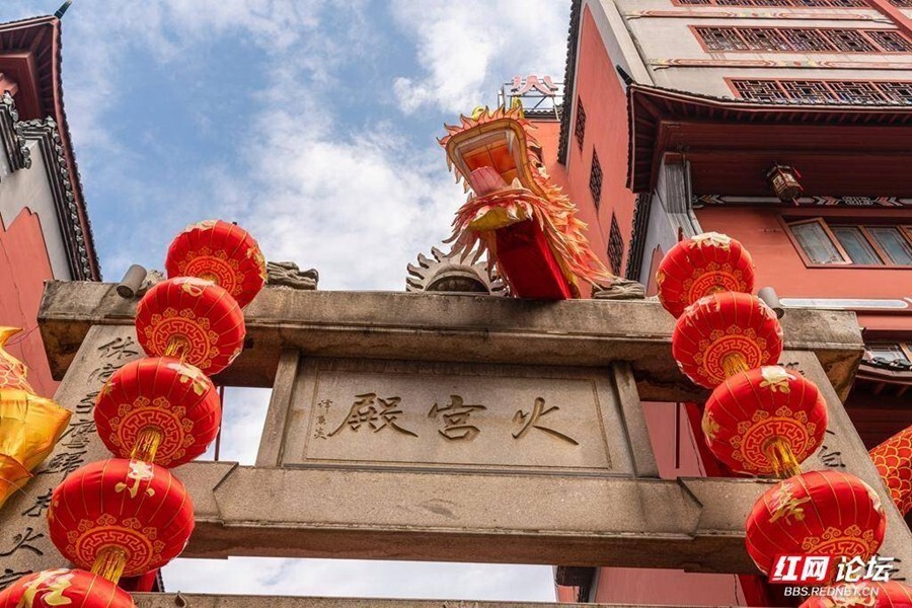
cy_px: 304
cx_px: 456
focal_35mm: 35
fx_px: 887
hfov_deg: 54.4
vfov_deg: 37.9
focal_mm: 35
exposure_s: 1/250
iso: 100
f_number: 8
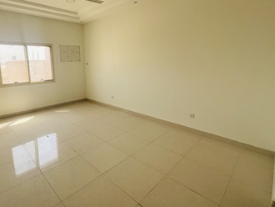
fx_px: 143
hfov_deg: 86.4
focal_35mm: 18
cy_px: 87
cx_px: 108
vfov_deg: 71.2
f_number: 1.8
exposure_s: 1/99
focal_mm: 1.57
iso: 100
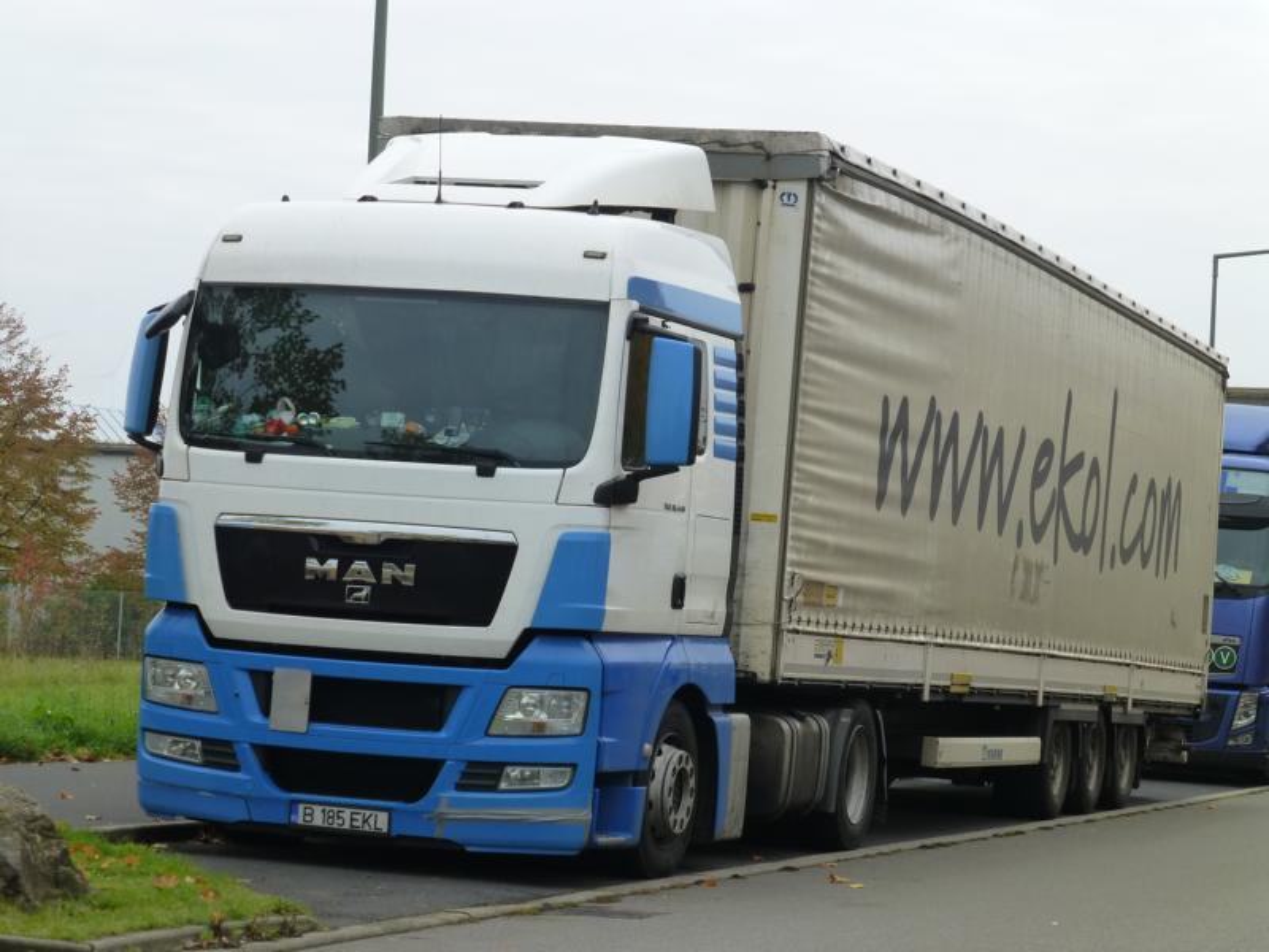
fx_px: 3739
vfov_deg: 14.5
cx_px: 634
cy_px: 476
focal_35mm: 102
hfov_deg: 19.3
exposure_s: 1/160
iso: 160
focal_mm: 18.2
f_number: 5.3
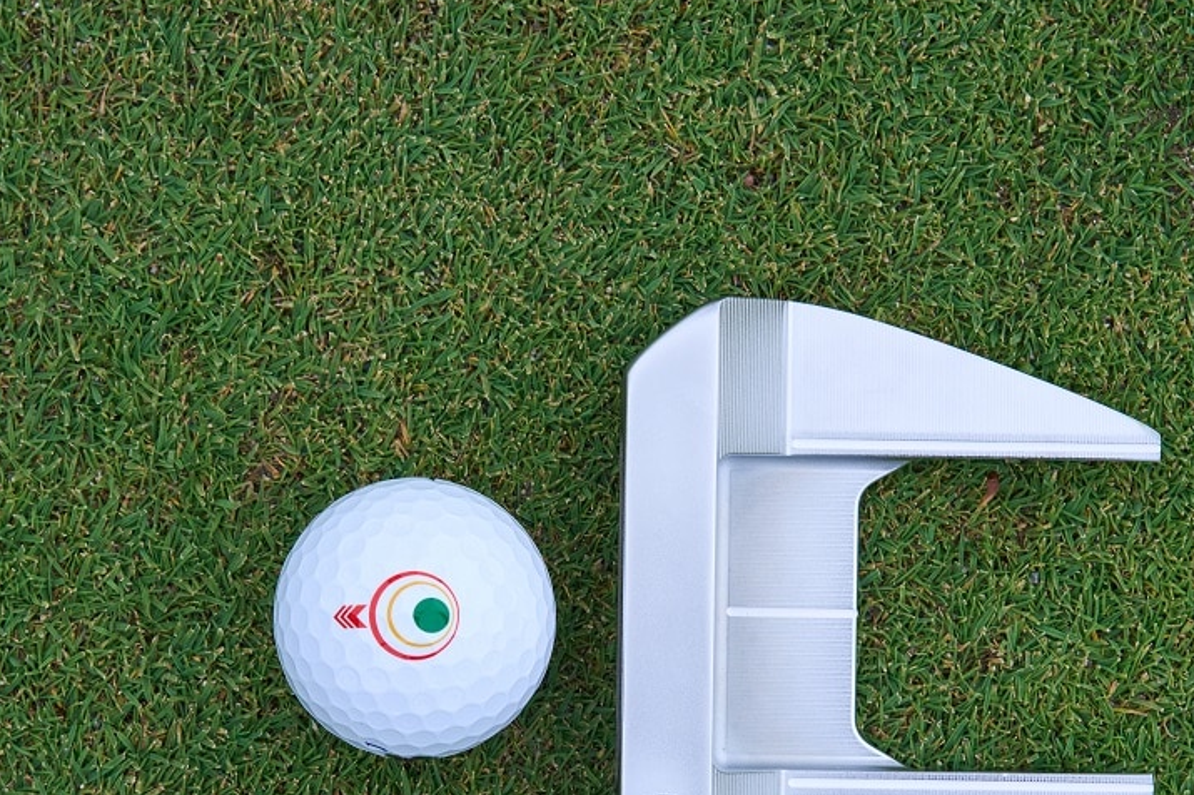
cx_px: 598
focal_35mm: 172
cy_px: 577
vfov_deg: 8.0
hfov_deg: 12.0
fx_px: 5702
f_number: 10
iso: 250
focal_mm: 100
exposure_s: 1/200
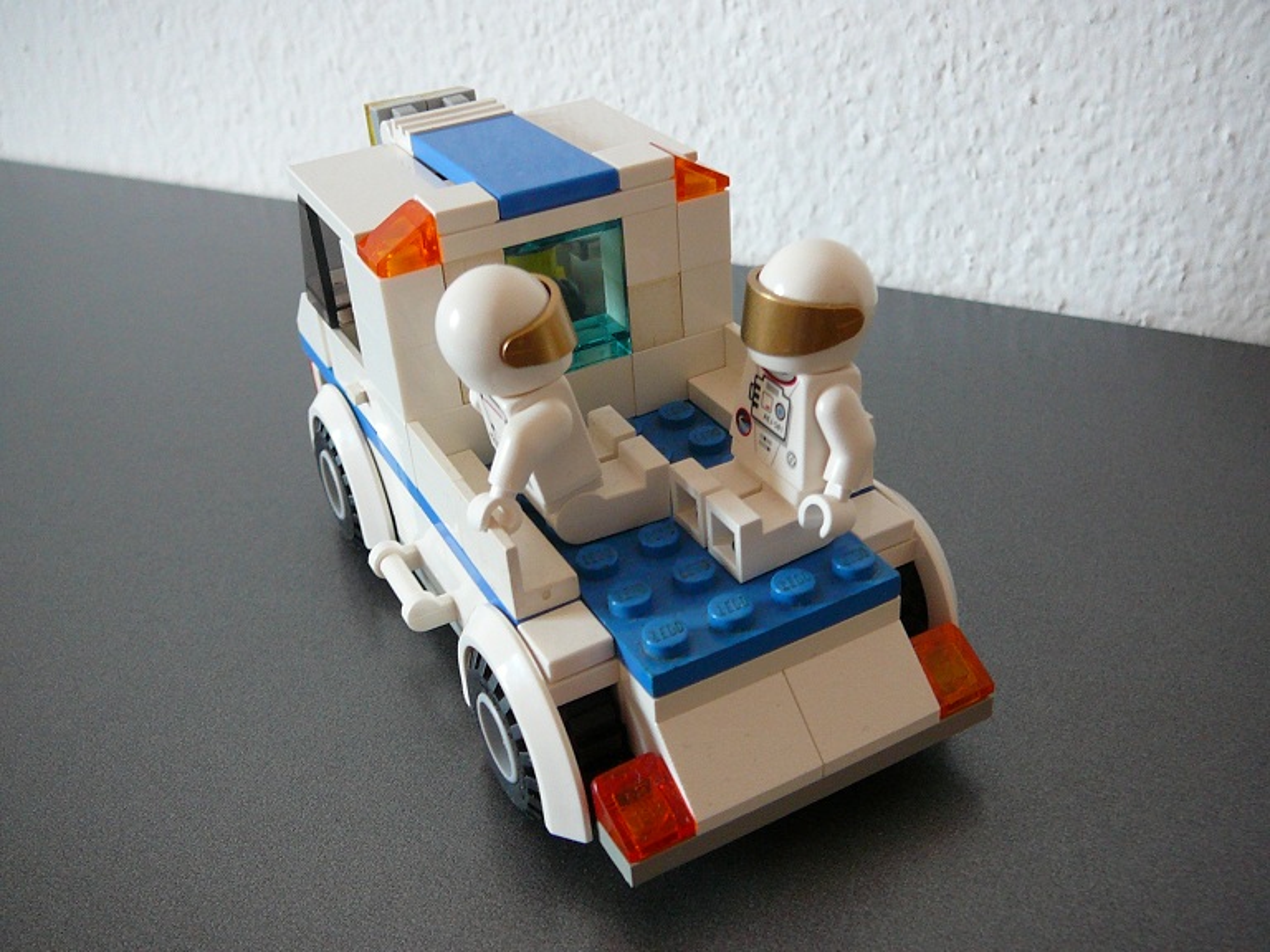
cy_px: 476
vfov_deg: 40.7
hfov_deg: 52.6
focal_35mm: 35
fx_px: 1284
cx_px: 635
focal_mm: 5.2
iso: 200
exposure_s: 1/15
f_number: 2.8
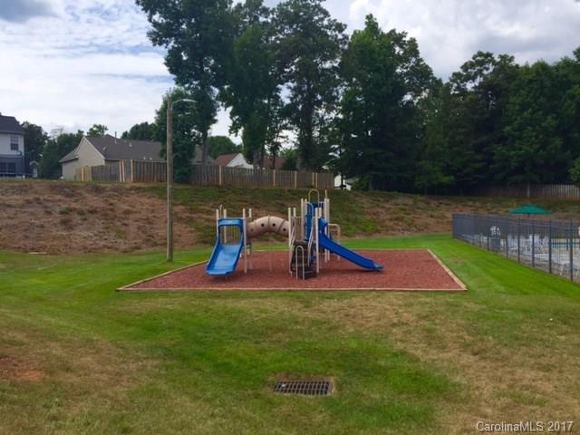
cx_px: 290
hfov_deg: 61.7
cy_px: 218
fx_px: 486
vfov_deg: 48.2
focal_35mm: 29
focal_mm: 4.15
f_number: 2.2
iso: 32
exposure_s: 1/1799
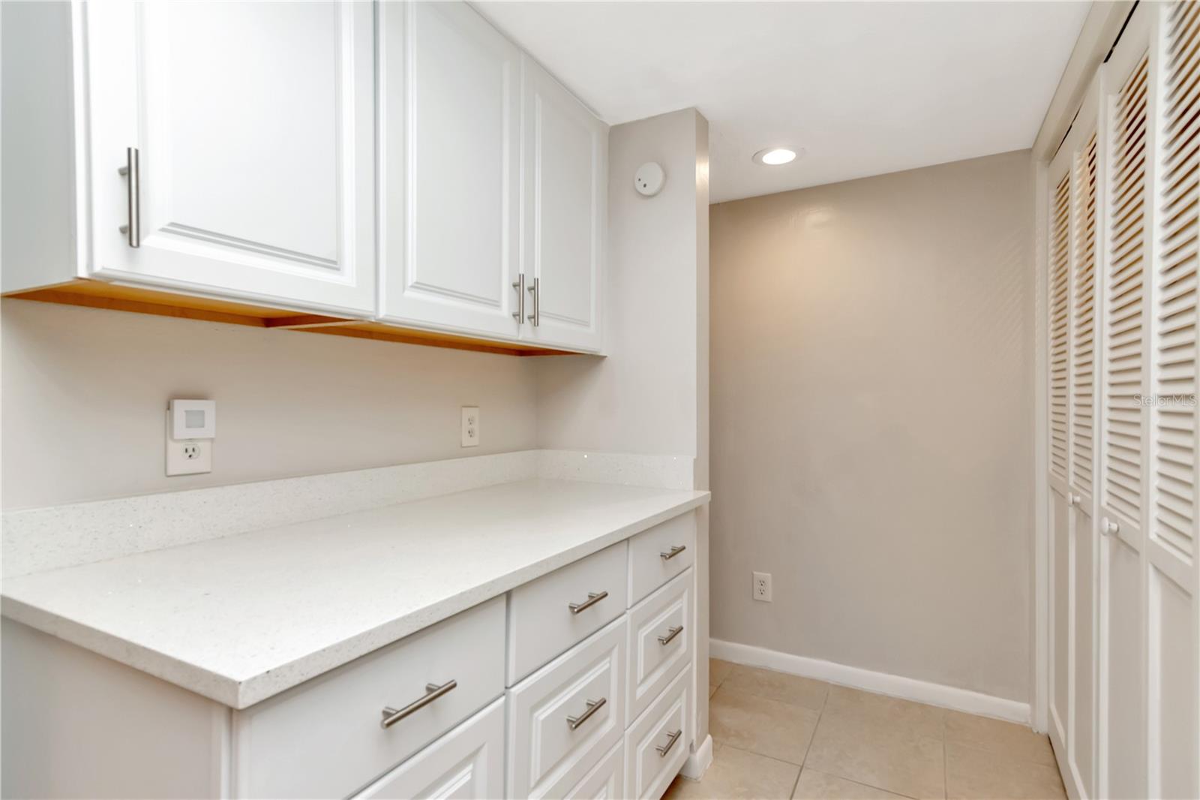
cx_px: 600
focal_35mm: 18
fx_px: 600
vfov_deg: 67.4
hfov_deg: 90.0
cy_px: 400
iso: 800
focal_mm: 12
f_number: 9
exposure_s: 1/40
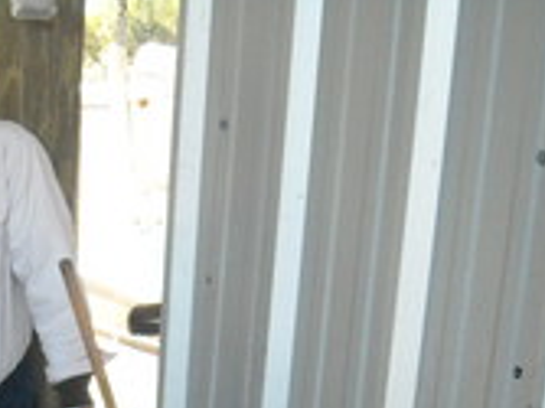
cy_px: 480
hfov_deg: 22.9
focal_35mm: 84
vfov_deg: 16.8
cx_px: 88
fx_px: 1322
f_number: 2.8
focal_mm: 5.7
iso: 218
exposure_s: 1/250
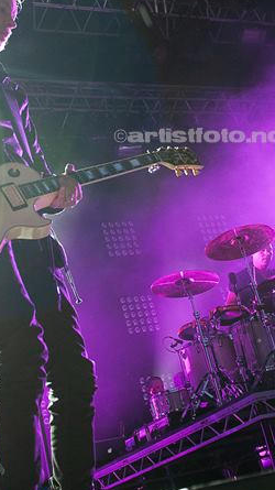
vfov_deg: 34.2
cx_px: 98
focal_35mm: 61
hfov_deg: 19.7
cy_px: 178
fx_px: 792
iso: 400
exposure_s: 1/200
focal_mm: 24
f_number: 3.5
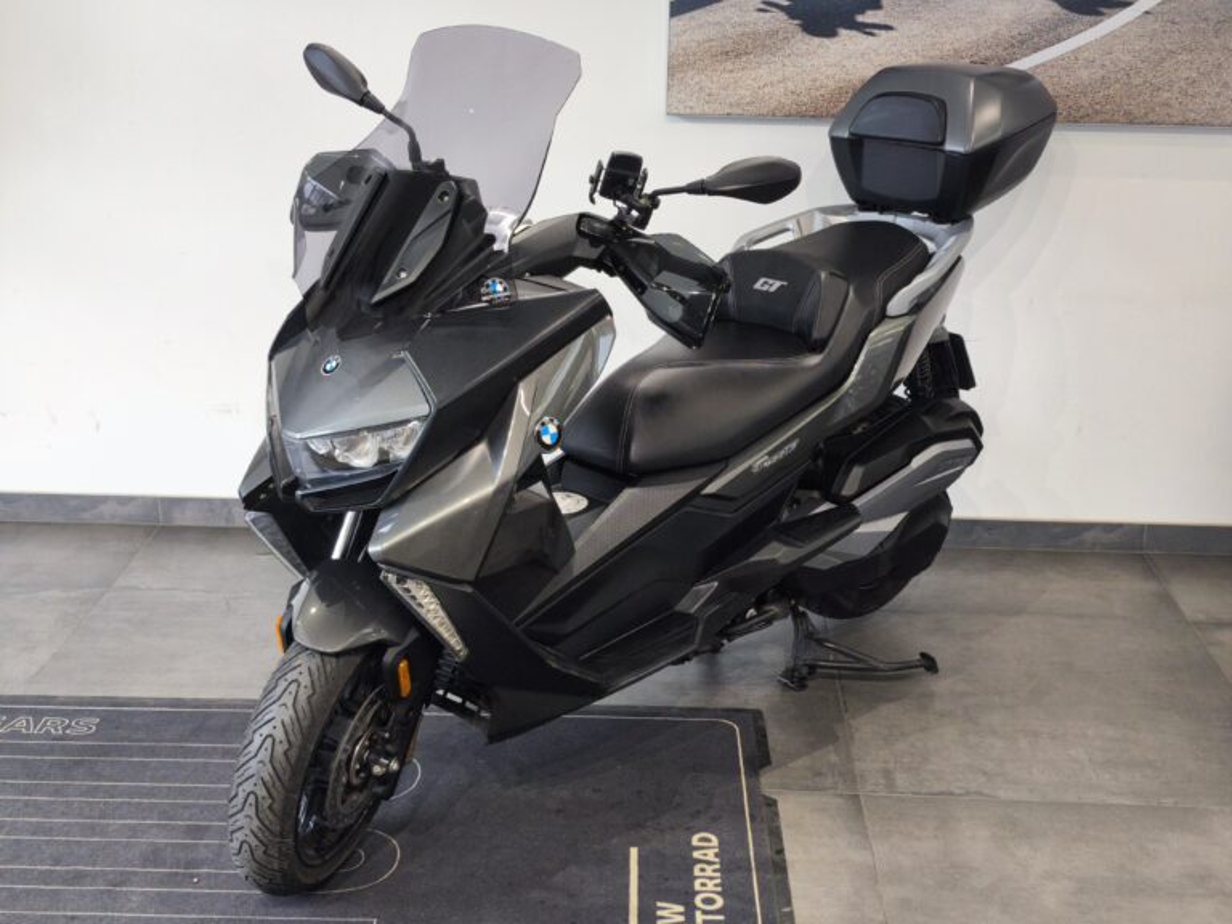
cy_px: 462
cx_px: 616
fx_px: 1637
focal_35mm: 46
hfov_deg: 41.2
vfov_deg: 31.5
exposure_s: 1/100
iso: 250
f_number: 1.6
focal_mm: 6.57
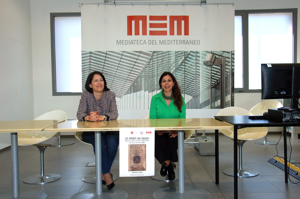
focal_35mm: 39
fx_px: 325
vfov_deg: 34.1
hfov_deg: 49.6
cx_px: 150
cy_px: 100
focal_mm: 26
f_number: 5
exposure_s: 1/100
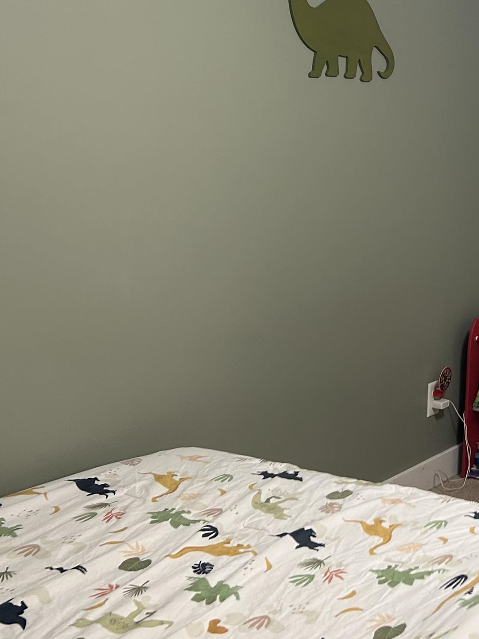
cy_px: 128
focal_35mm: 59
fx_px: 1089
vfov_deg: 31.8
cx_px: 527
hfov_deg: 23.3
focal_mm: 5.7
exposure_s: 1/60
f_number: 1.5
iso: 100
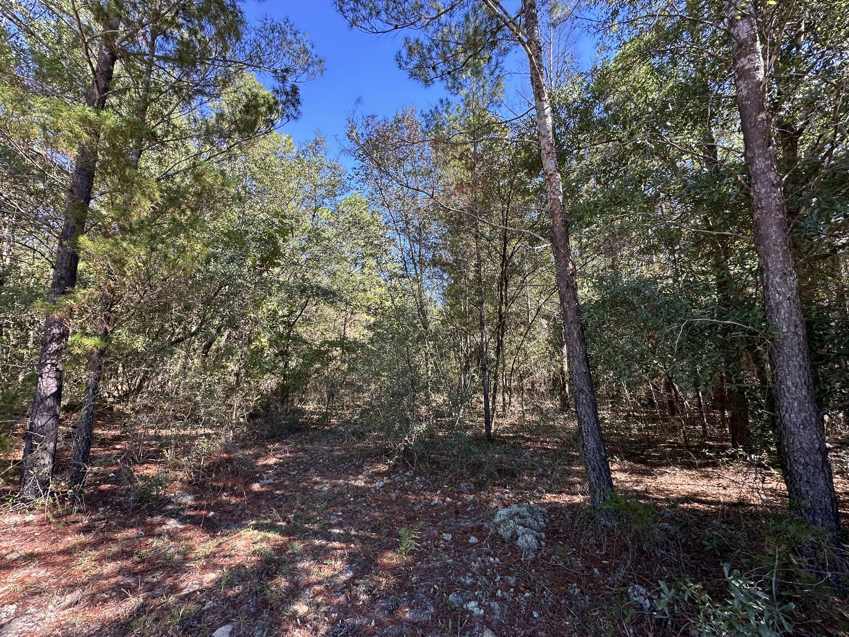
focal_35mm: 14
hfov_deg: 102.1
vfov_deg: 85.7
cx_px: 424
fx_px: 343
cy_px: 318
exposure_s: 1/154
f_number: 2.2
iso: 40
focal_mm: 2.22
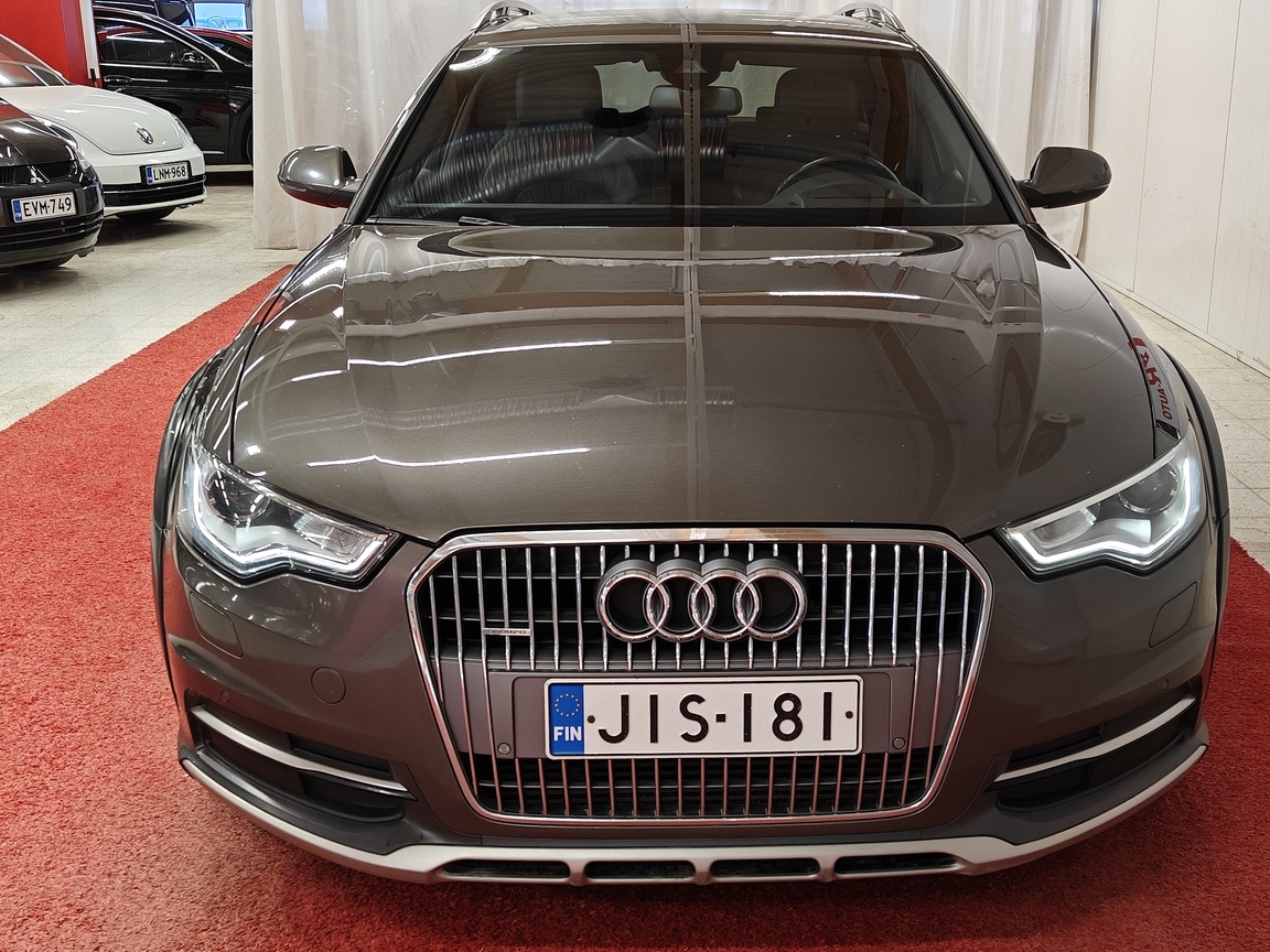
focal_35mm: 40
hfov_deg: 46.6
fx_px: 1468
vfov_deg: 36.0
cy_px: 479
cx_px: 733
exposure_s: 1/60
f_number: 1.8
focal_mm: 5.59
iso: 64
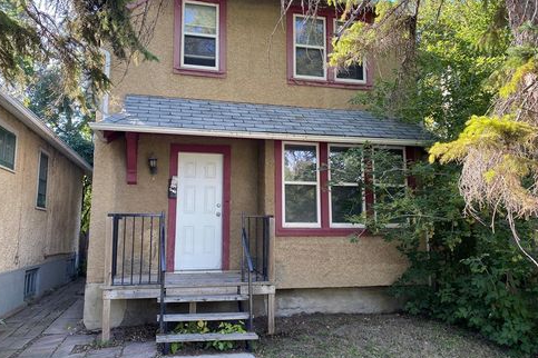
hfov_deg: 65.5
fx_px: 418
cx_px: 266
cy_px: 171
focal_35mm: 28
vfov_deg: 46.4
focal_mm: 4.25
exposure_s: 1/185
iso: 32
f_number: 1.8
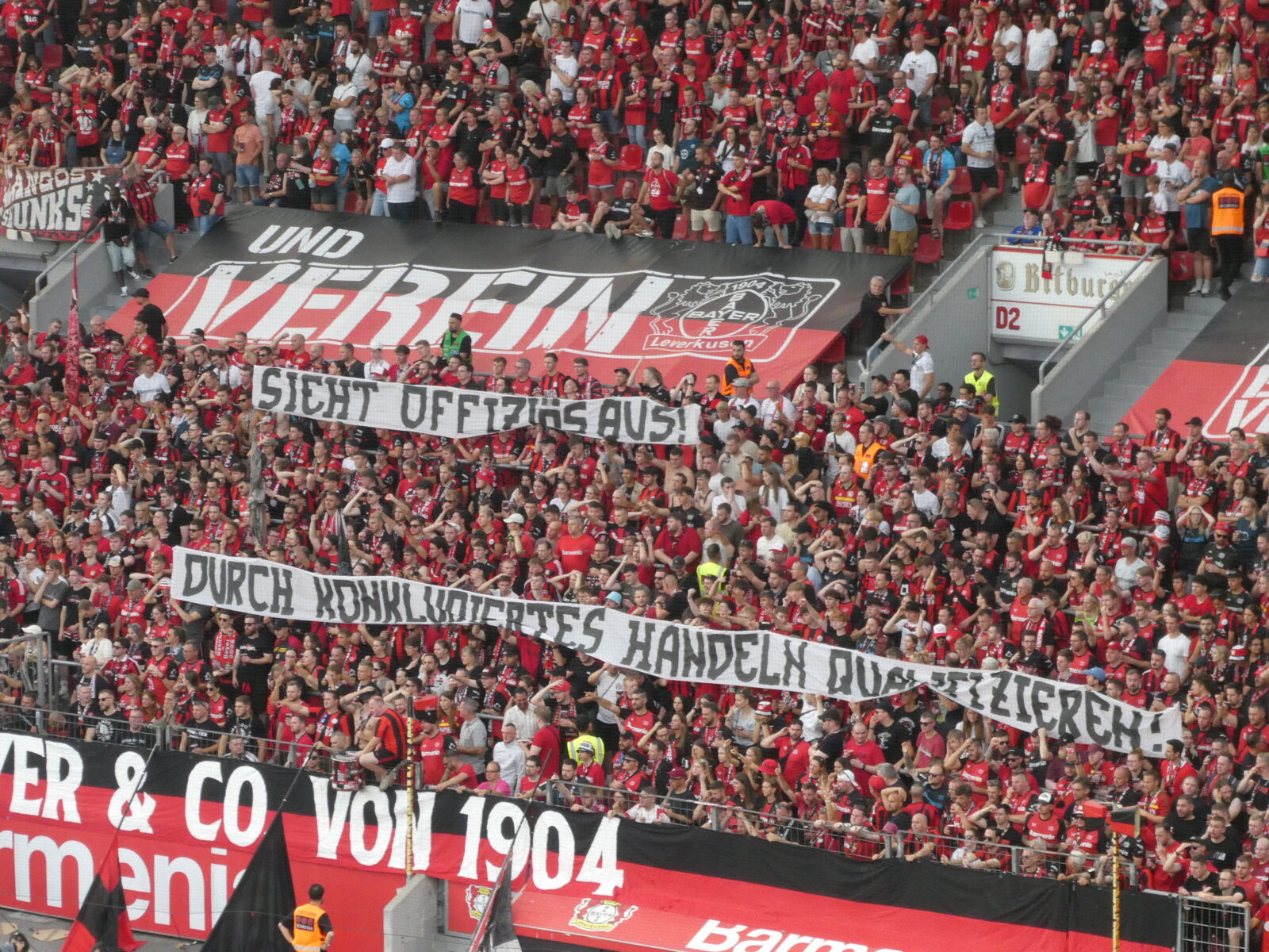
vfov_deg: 8.6
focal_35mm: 172
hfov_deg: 11.5
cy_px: 476
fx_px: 6305
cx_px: 634
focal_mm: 30.9
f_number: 5.6
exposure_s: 1/80
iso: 500
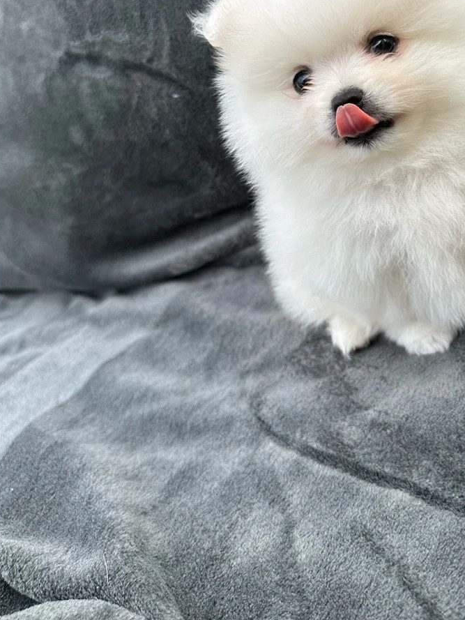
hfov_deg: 39.1
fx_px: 645
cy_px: 182
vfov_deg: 49.9
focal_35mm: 36
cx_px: 317
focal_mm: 6.86
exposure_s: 1/1433
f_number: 1.78
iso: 80
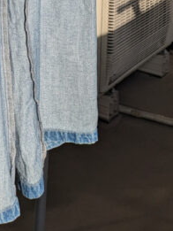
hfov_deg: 14.9
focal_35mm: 98
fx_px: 652
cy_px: -171
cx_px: 18
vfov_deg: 16.9
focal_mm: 5.43
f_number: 1.89
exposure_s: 1/3953
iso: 49
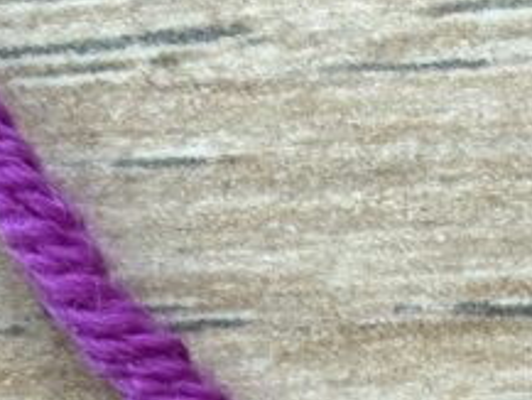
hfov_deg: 8.0
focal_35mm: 245
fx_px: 3767
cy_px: 852
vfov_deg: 5.9
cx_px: 25
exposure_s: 1/42
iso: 160
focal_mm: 5.96
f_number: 1.6
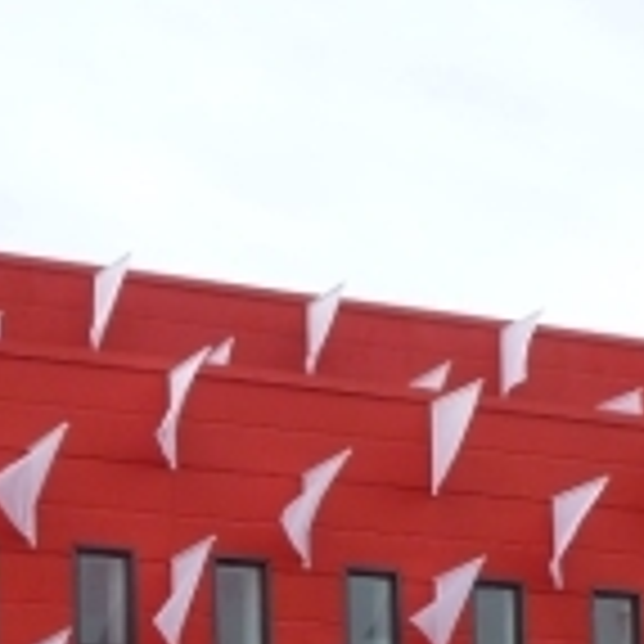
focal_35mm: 126
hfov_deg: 13.8
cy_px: 964
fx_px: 2652
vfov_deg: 13.1
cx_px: 329
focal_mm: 6
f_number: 4
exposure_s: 1/160
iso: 80
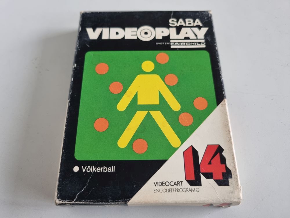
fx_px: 218
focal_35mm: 26
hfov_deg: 67.3
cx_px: 145
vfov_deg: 53.1
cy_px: 109
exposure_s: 1/50
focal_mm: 5.4
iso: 320
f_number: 1.8
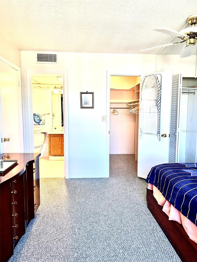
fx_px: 182
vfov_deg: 71.6
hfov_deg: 56.8
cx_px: 98
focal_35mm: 24
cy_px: 131
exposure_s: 1/120
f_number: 1.78
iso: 100
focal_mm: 6.86
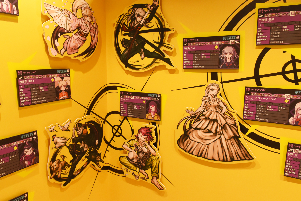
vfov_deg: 47.9
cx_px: 150
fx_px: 226
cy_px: 100
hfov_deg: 67.4
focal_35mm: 27
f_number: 9
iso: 1600
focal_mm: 18
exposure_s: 1/60
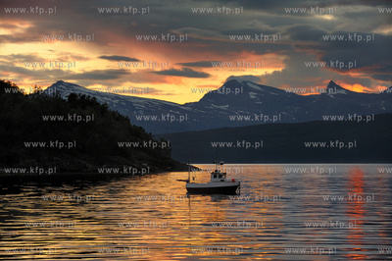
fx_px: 1632
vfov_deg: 9.1
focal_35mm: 150
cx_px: 196
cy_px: 130
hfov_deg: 13.7
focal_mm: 150
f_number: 9
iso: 800
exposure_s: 1/40
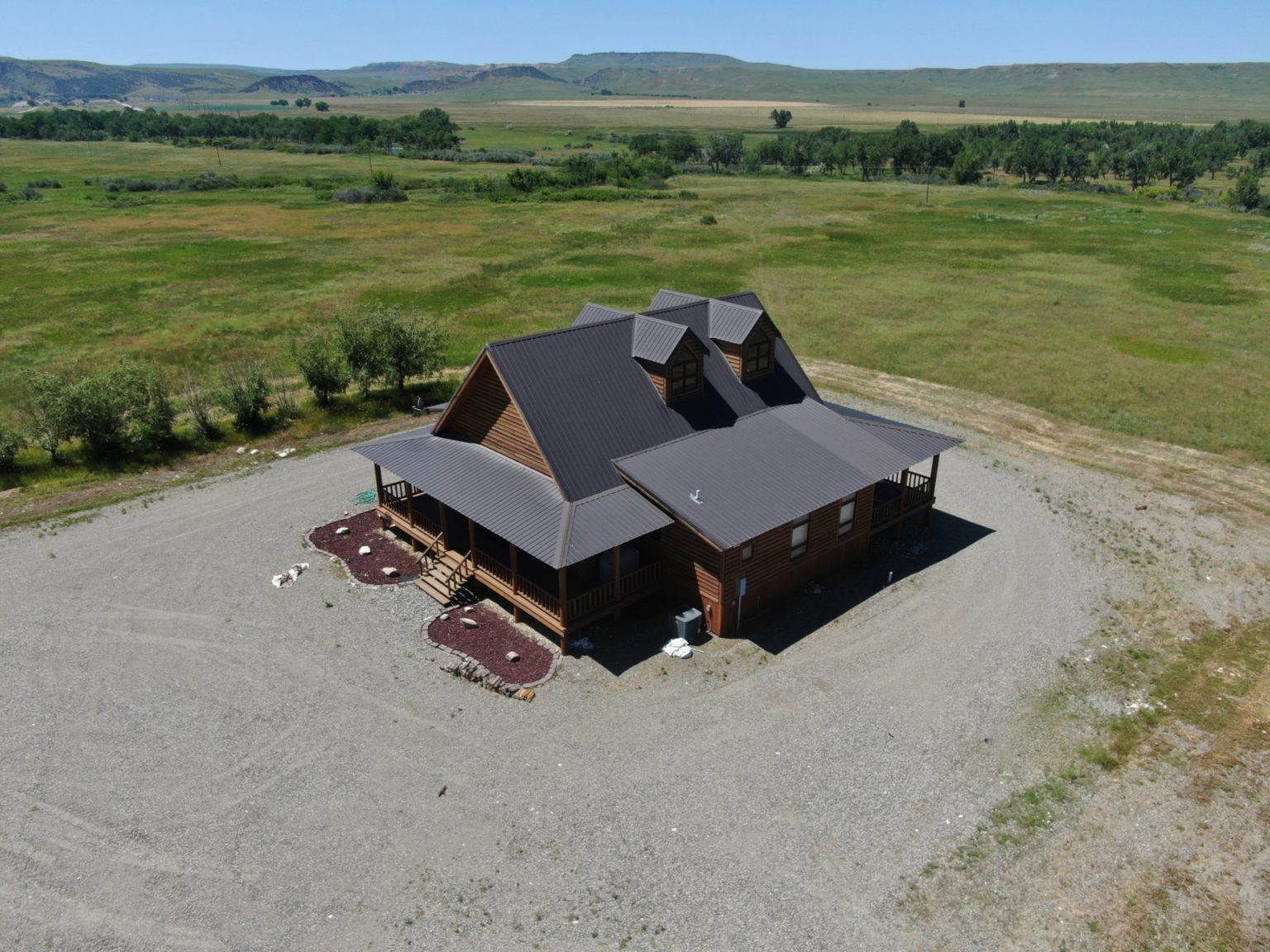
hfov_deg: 71.6
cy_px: 476
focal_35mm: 24
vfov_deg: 56.8
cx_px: 635
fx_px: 881
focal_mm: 4.39
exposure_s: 1/1600
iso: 100
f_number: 2.8
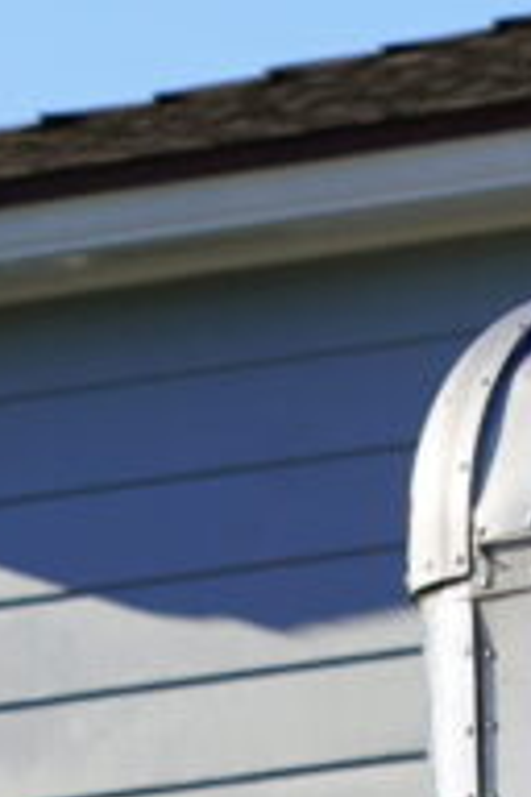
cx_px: 353
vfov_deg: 2.6
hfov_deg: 1.7
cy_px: 1619
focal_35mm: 793
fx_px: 17544
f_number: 5.6
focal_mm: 85
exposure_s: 1/320
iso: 100
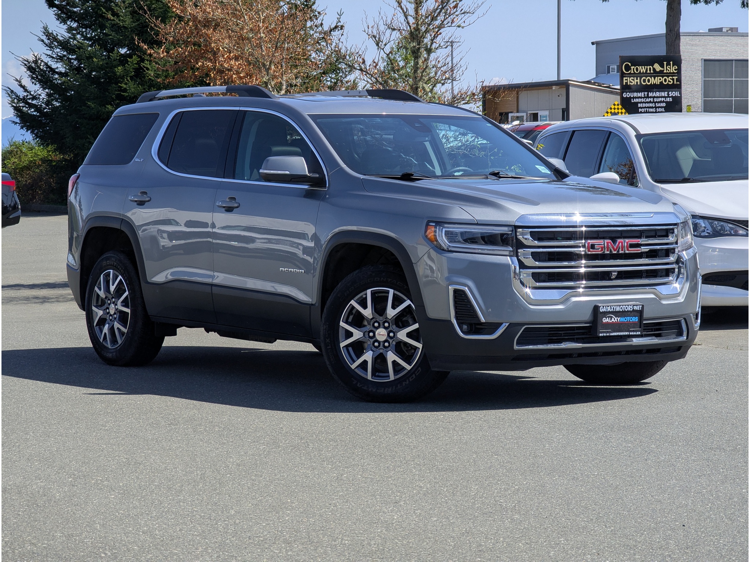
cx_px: 375
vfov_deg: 14.0
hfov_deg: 18.5
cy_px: 281
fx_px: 2297
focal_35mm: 106
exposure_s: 1/635
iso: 35
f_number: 3.5
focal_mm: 19
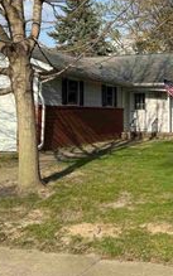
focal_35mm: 58
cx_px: 115
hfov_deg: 22.3
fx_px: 437
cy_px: 76
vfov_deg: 34.5
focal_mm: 6.76
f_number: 1.78
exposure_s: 1/3759
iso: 80
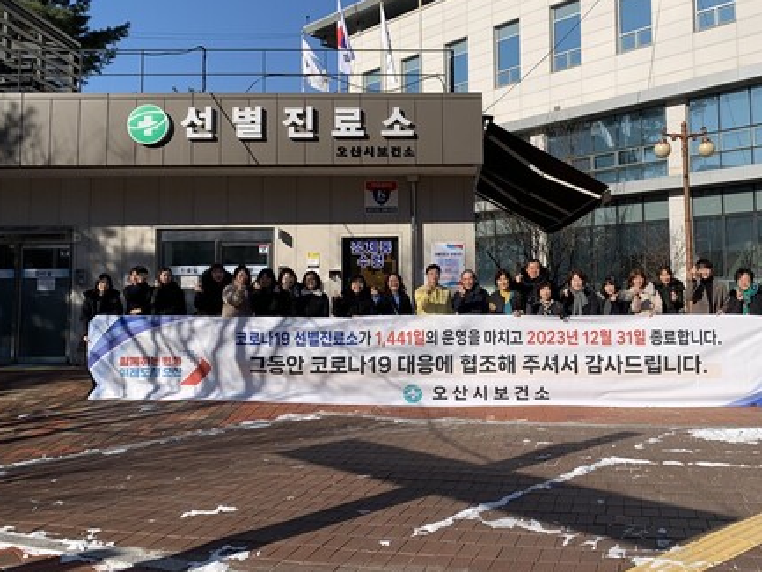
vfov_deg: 39.5
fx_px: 793
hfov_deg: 50.8
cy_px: 236
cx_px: 475
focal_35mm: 36
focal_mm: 4.25
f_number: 1.8
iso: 25
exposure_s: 1/3401
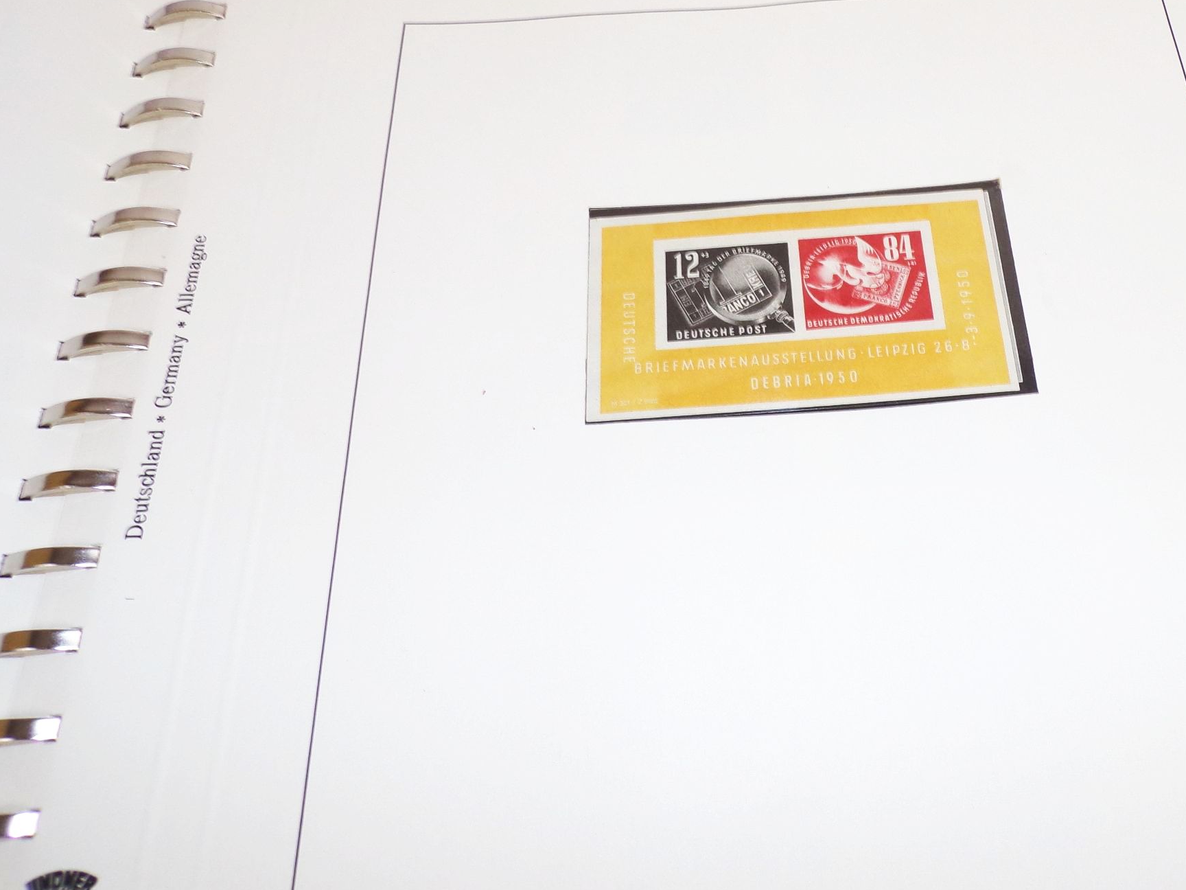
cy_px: 354
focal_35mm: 32
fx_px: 1096
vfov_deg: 43.9
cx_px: 789
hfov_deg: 55.7
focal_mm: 4.3
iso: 80
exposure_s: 1/34
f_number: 4.4
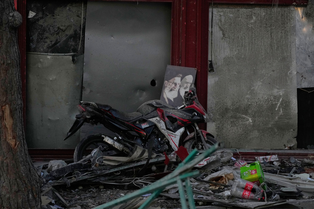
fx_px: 916
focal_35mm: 105
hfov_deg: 19.5
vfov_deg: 13.0
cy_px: 104
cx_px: 157
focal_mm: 105
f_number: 4.5
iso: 2500
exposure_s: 1/2500
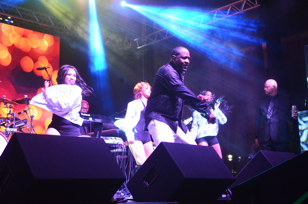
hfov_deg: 37.9
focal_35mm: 52
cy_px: 102
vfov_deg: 25.6
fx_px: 448
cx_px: 154
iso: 3200
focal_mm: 35
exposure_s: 1/250
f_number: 2.8
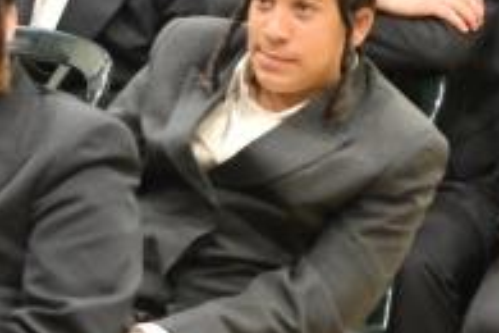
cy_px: -40
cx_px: -46
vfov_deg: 2.2
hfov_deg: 3.3
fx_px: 8746
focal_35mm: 631
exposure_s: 1/200
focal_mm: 120
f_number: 4
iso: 1600
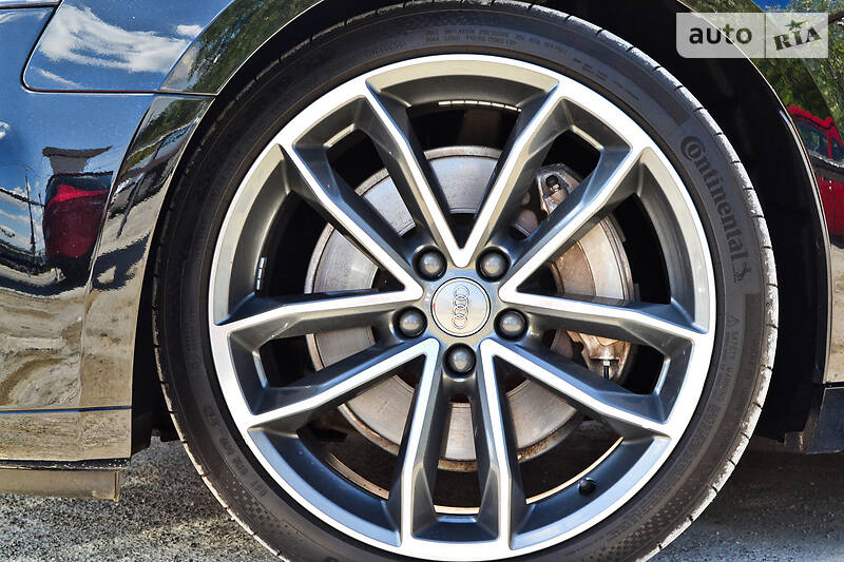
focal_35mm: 63
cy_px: 281
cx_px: 422
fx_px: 1477
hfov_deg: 31.9
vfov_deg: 21.6
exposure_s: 1/100
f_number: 9
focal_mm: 42
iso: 400
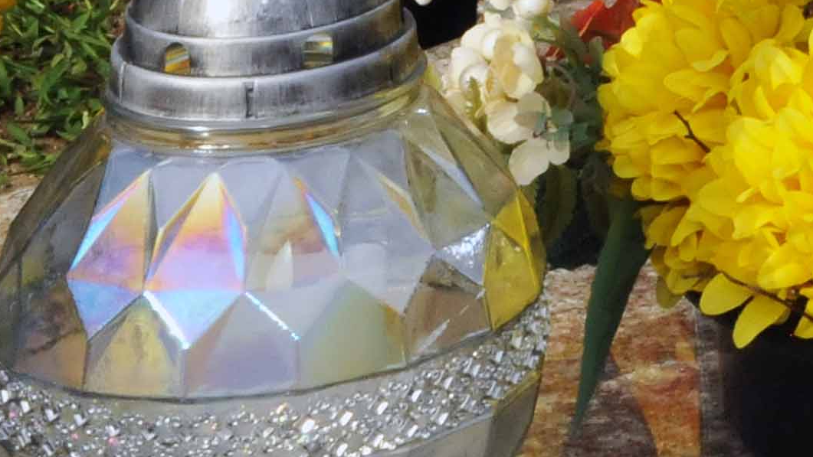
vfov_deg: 4.9
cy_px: -619
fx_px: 5196
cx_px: 1552
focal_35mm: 241
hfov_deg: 8.5
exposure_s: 1/250
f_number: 18
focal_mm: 38
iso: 1000
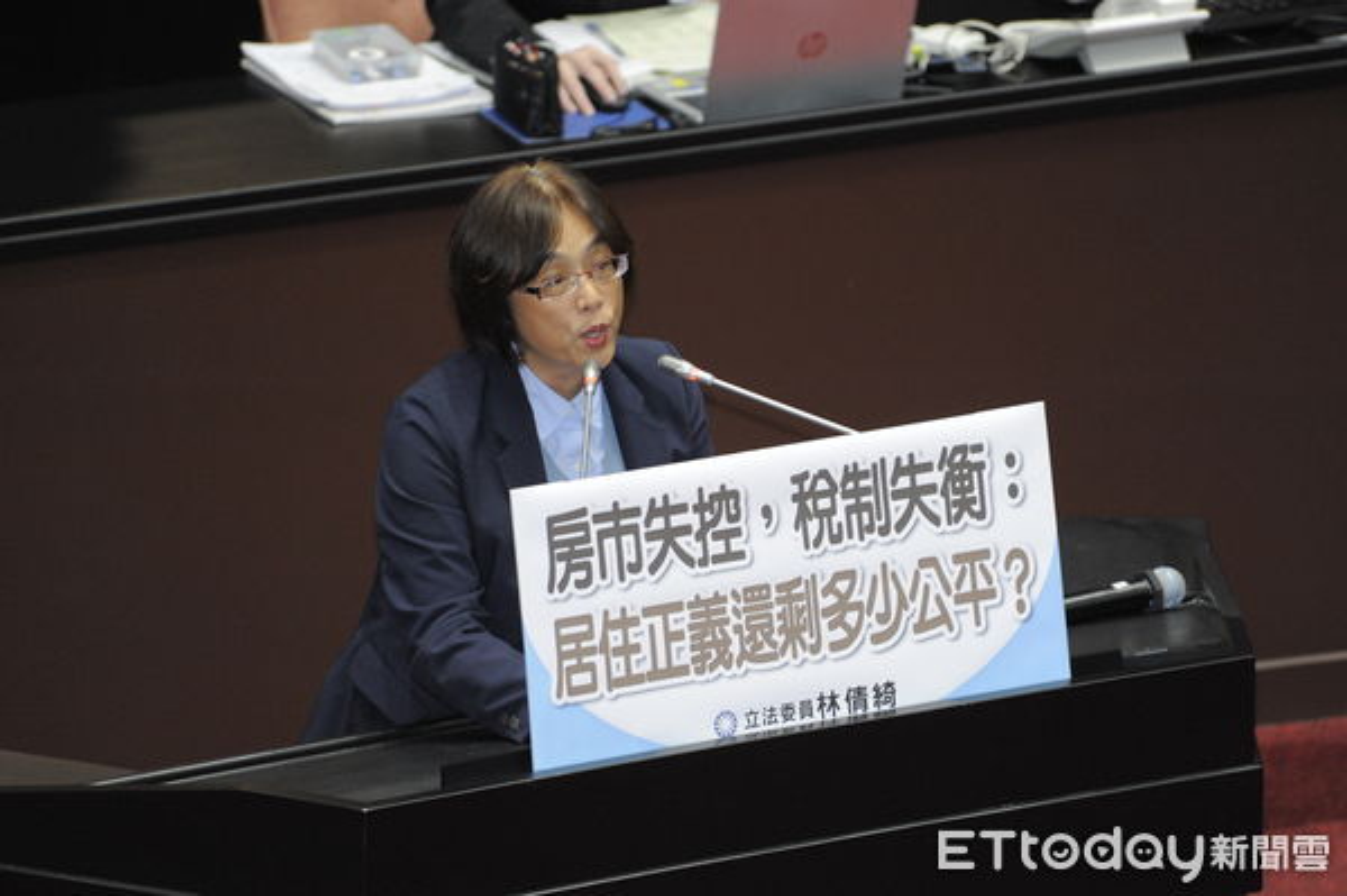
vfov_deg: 3.4
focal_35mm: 400
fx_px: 14954
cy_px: 448
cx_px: 674
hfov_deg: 5.2
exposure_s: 1/125
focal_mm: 400
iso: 3200
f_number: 5.6
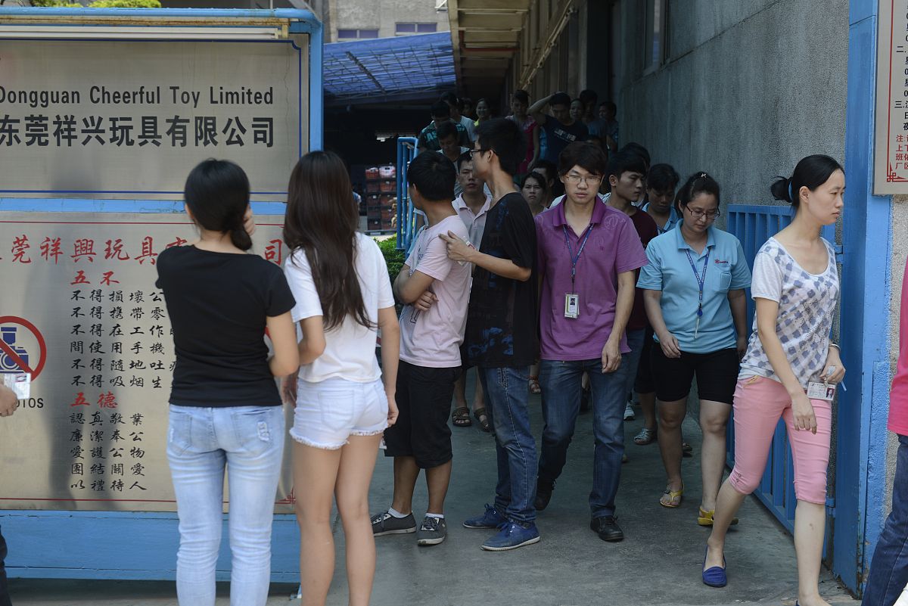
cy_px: 303
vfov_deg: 27.0
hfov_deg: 39.6
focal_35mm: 50
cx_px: 454
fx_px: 1261
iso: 160
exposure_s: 1/500
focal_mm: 50
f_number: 5
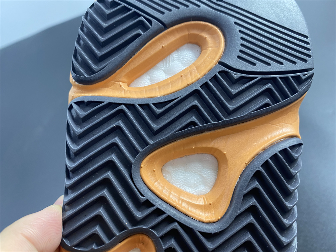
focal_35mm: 26
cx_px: 168
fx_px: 252
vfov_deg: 53.1
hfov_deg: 67.3
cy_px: 126
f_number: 1.8
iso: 100
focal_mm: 4.25
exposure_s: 1/50
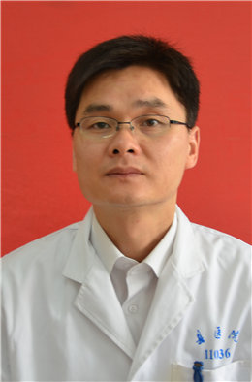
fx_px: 397
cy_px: 191
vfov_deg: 51.4
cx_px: 126
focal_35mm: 38
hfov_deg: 35.3
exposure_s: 1/8
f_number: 4
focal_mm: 25
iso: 100
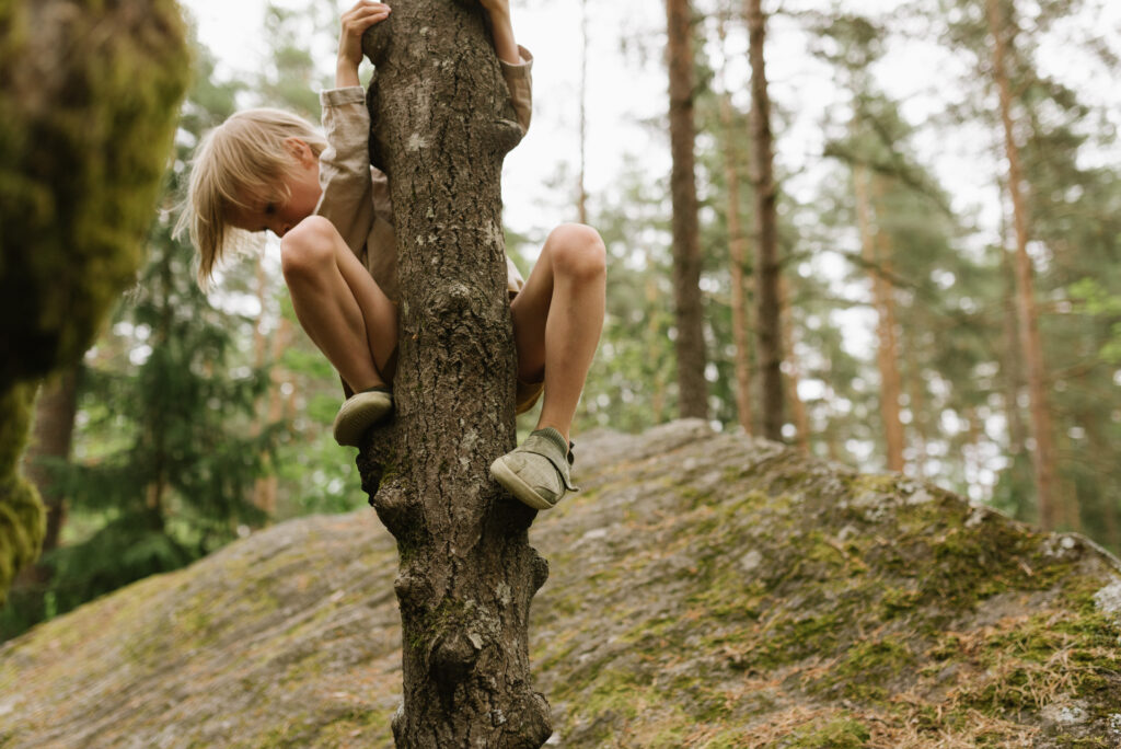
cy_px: 374
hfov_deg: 54.4
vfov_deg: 37.9
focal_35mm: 35
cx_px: 560
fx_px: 1090
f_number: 2.2
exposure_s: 1/640
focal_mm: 35
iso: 250
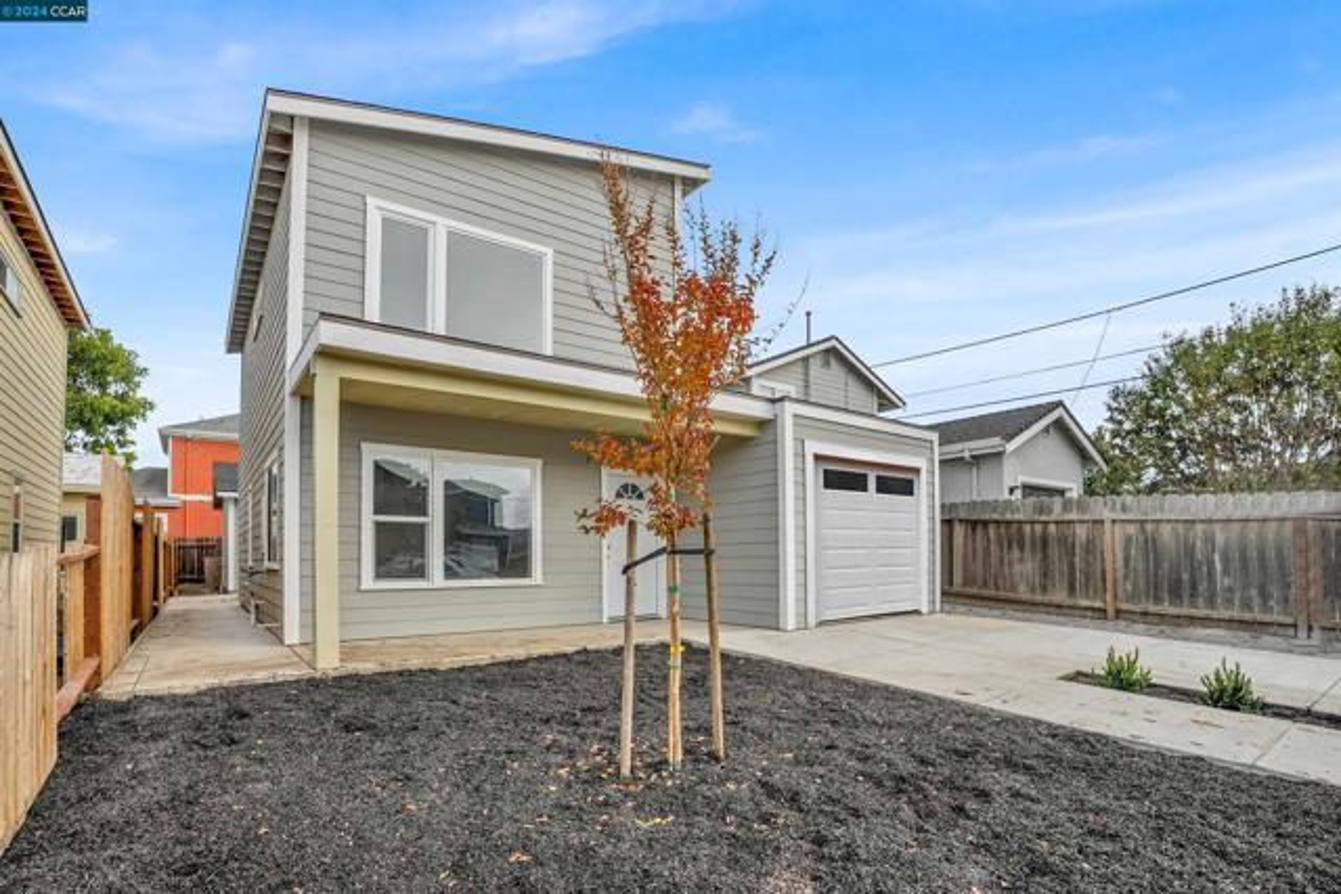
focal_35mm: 16
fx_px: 596
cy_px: 447
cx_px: 670
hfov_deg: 96.7
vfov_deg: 73.8
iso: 100
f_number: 9
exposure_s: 1/160
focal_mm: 16
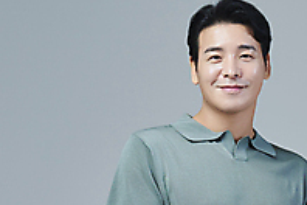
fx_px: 2072
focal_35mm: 243
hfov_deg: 8.4
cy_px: 221
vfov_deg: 5.6
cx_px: 397
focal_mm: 80
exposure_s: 1/125
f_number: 14
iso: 100
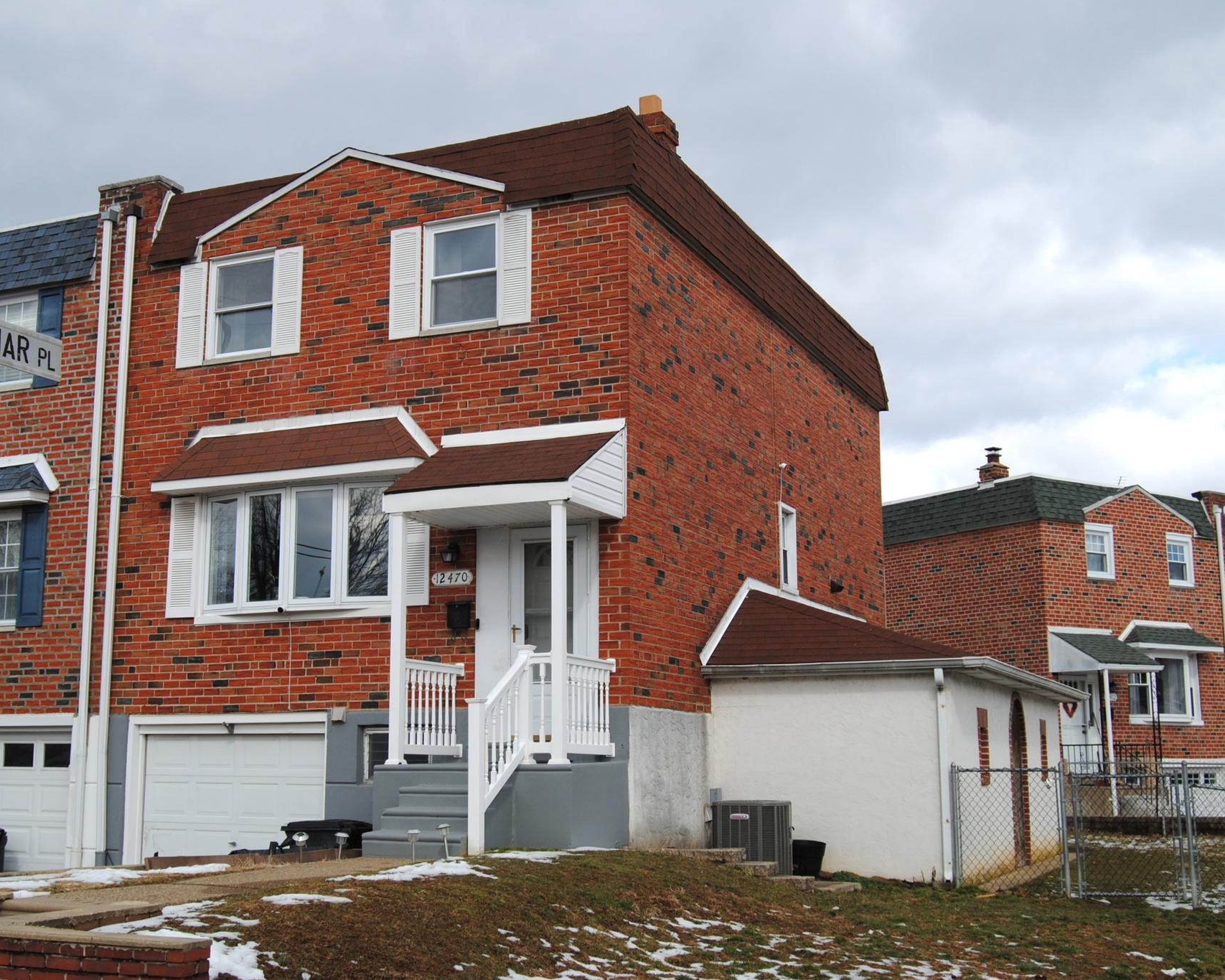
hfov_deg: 42.0
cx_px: 560
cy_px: 489
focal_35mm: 44
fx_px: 1595
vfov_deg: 34.2
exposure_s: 1/200
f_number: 7.1
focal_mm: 26
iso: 100
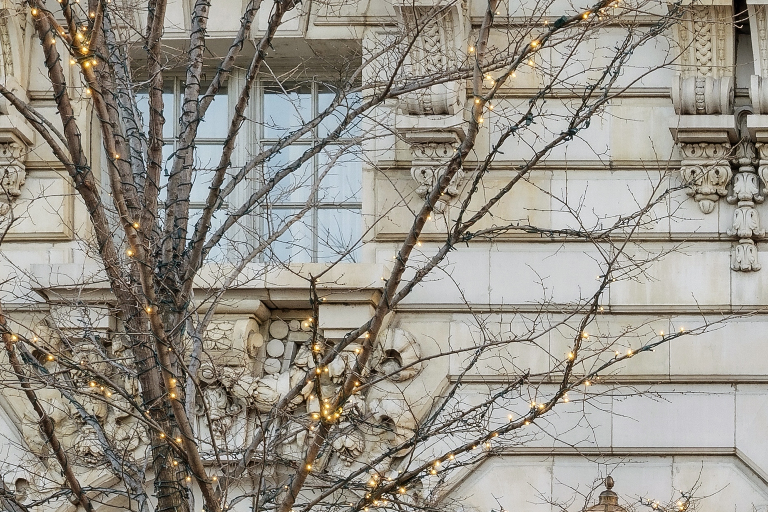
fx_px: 2453
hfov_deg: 16.7
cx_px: 1022
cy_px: 493
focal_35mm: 115
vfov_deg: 11.8
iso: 320
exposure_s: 1/60
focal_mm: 23
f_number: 7.1
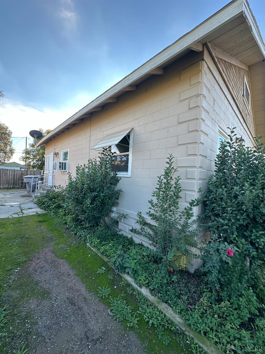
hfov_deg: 85.7
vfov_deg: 102.1
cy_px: 177
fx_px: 143
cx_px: 132
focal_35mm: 14
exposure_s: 1/226
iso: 40
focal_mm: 2.22
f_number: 2.2
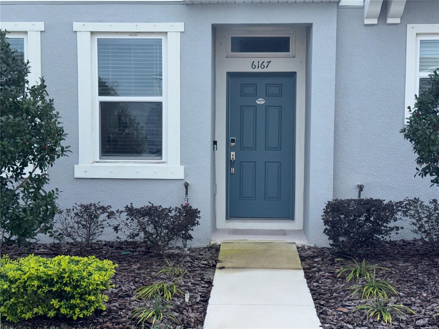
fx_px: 609
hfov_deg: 39.7
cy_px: 164
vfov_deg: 30.3
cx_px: 220
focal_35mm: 48
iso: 50
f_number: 1.78
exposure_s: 1/3096
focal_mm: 6.76
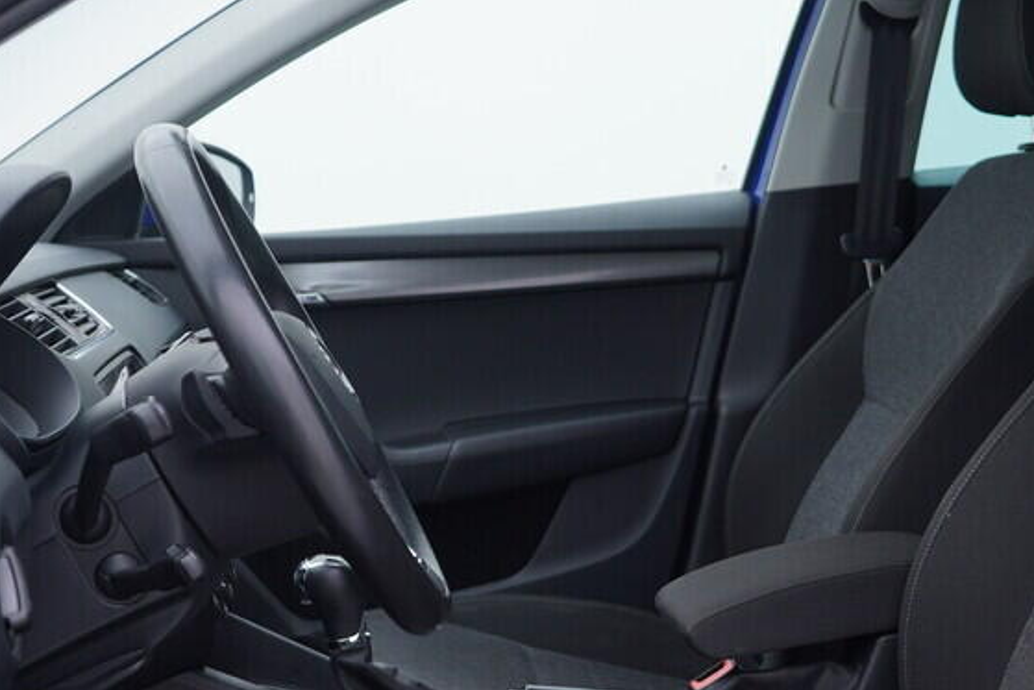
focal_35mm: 66
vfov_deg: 20.6
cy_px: 376
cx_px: 462
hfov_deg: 30.5
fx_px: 1896
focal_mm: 24
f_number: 3.2
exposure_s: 1/50
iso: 125
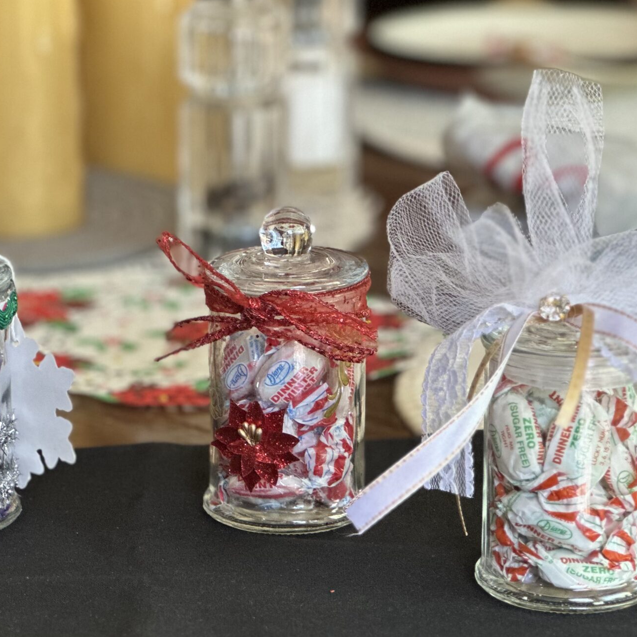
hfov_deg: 12.9
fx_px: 2811
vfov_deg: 12.9
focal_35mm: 135
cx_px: 145
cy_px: 349
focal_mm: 9
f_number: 2.8
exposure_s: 1/64
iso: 250
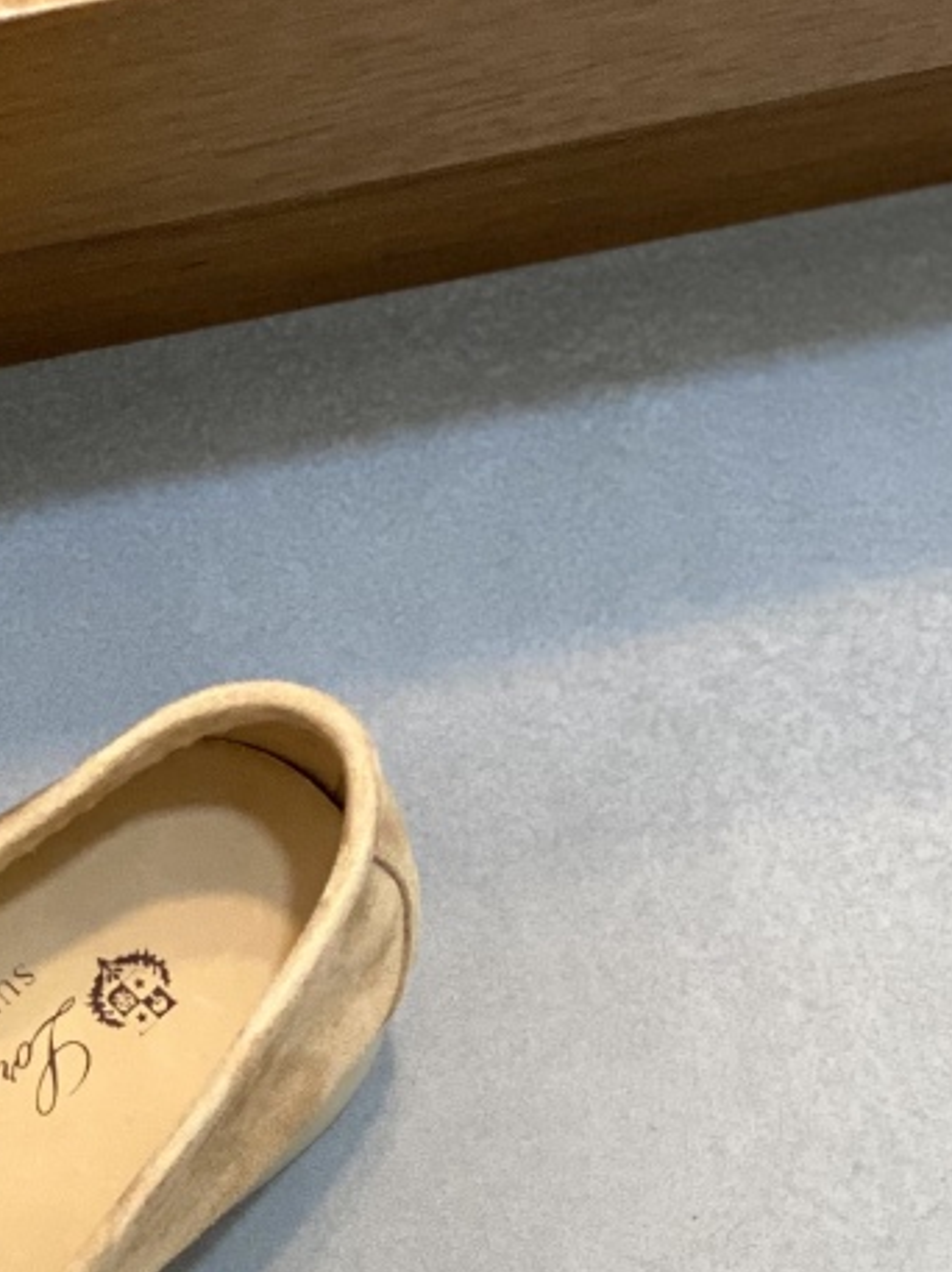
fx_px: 6022
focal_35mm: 164
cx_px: -8
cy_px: 1587
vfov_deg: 11.8
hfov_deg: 9.0
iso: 160
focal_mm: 6
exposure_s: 1/100
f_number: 2
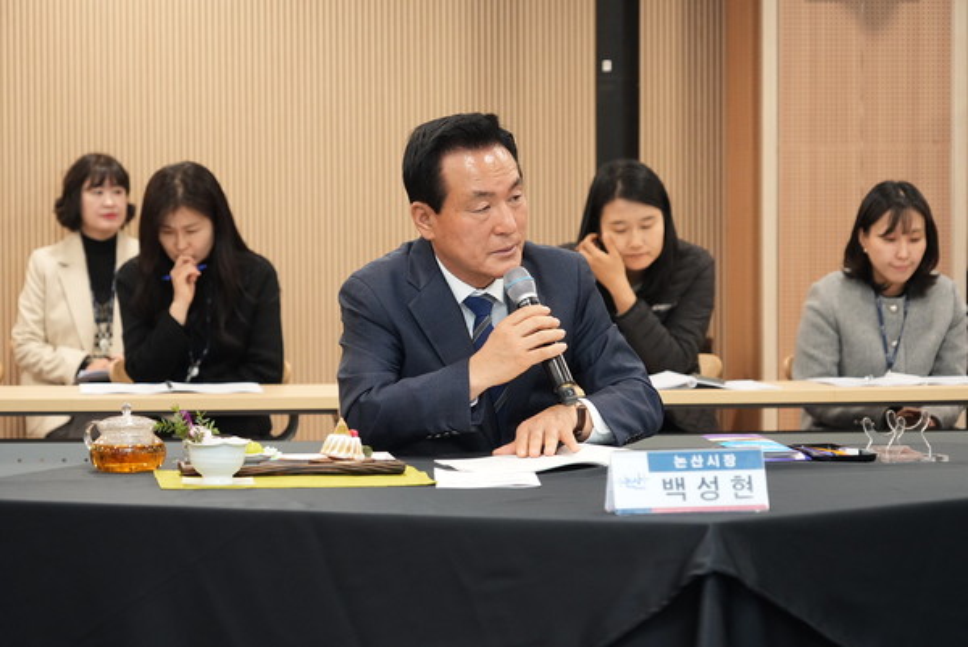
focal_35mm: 113
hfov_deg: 18.1
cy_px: 324
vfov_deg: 12.1
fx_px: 3041
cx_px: 484
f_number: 6.3
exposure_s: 1/200
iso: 5000
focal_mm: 113
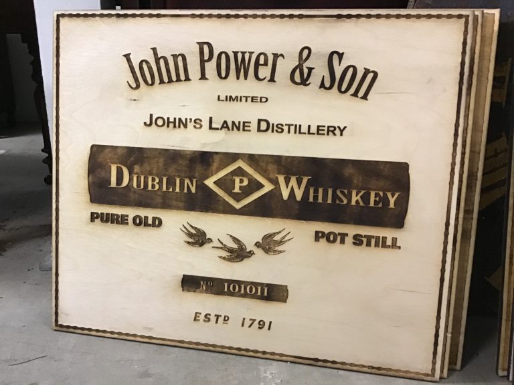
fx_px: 460
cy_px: 192
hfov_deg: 58.4
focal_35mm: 31
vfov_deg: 45.4
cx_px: 257
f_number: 2.4
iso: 200
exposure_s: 1/33
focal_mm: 3.3
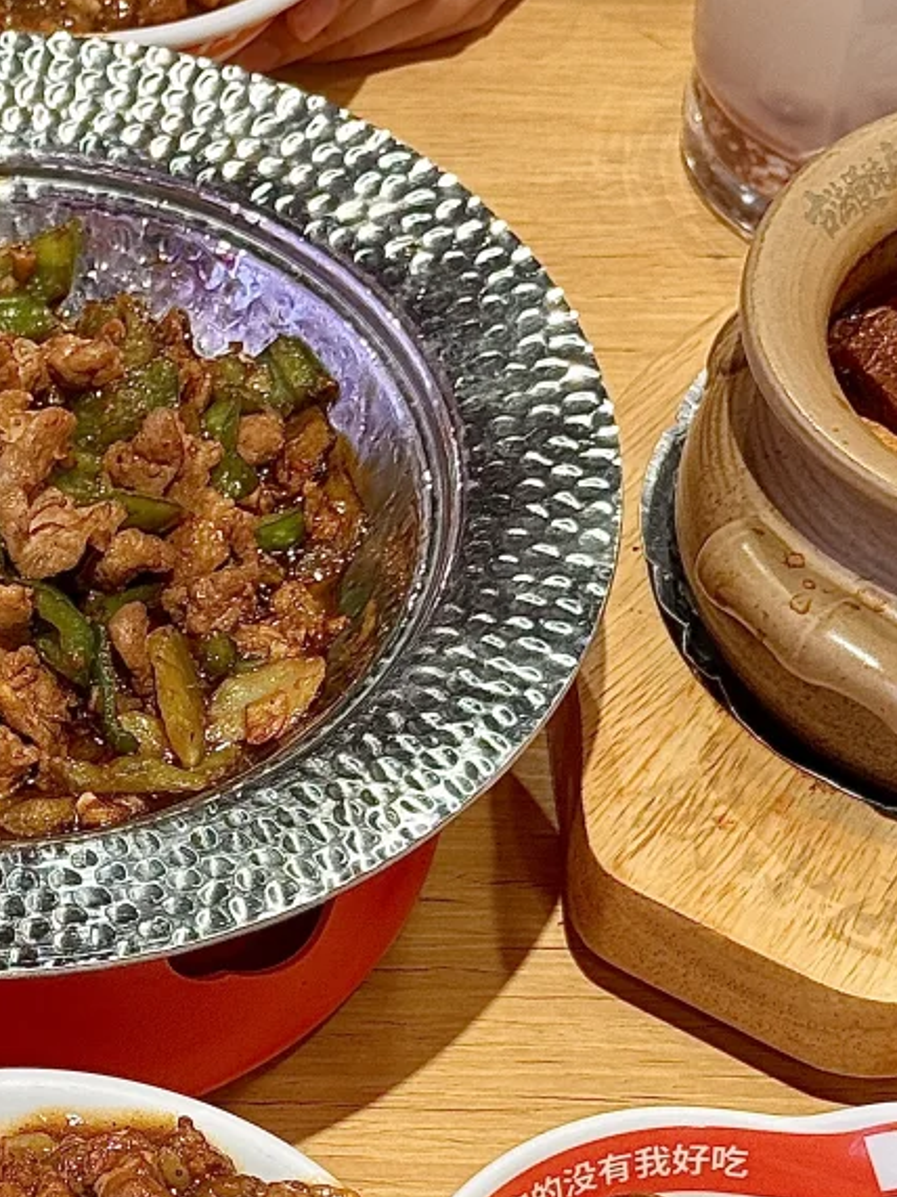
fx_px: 4182
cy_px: 811
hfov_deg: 12.2
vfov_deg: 16.2
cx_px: 86
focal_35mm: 121
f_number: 1.78
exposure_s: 1/121
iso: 50
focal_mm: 6.76
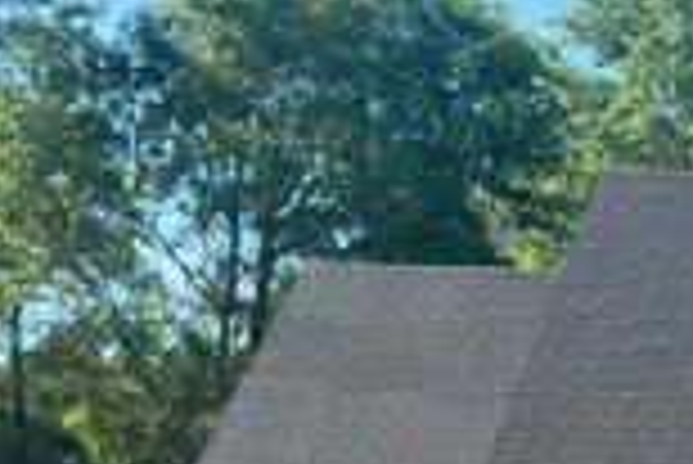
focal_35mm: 162
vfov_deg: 8.3
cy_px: 768
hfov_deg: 12.1
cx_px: 1044
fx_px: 3121
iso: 80
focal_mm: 6.86
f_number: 1.78
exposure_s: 1/2469
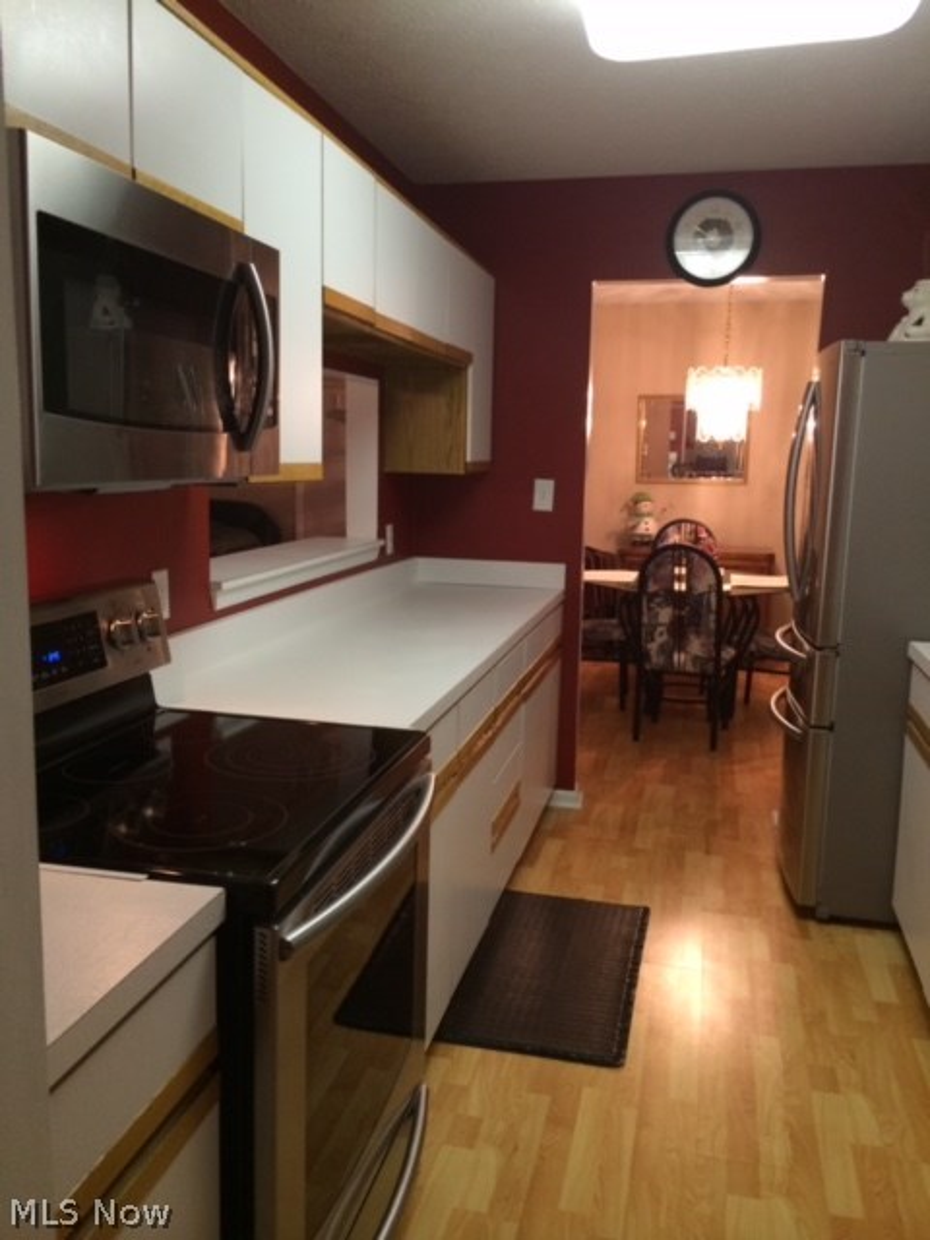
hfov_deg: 46.8
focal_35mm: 30
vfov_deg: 60.0
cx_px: 465
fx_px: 1075
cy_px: 620
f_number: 2.2
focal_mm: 4.12
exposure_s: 1/30
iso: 200
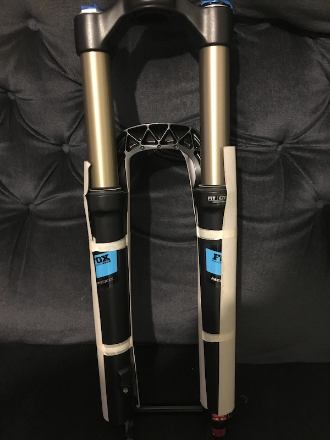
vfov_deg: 61.7
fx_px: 369
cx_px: 165
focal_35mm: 29
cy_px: 220
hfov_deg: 48.2
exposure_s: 1/17
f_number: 2.2
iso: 640
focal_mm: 4.15
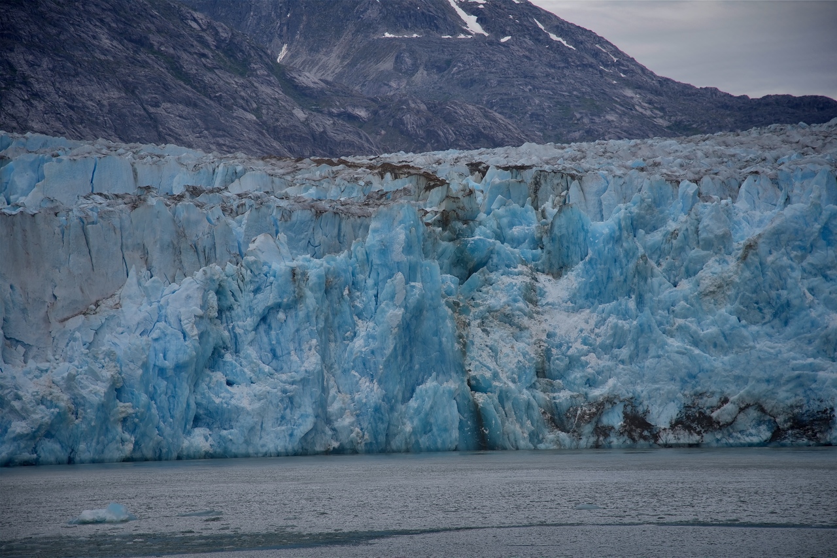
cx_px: 418
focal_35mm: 120
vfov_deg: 11.4
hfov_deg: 17.1
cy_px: 279
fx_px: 2790
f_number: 5.6
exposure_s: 1/250
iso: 100
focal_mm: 120
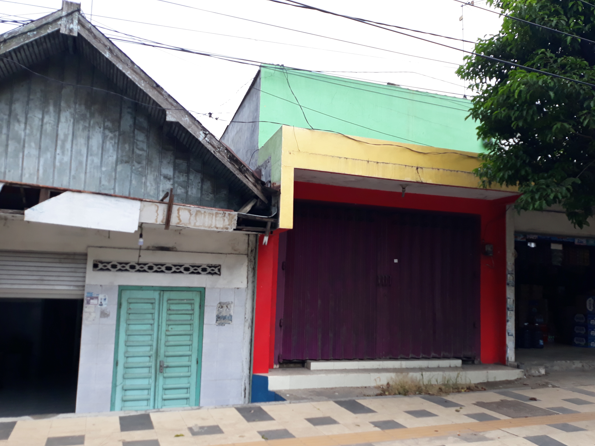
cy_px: 238
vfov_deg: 48.2
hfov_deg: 61.6
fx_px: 498
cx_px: 314
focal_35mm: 29
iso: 40
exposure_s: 1/663
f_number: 1.7
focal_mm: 3.71
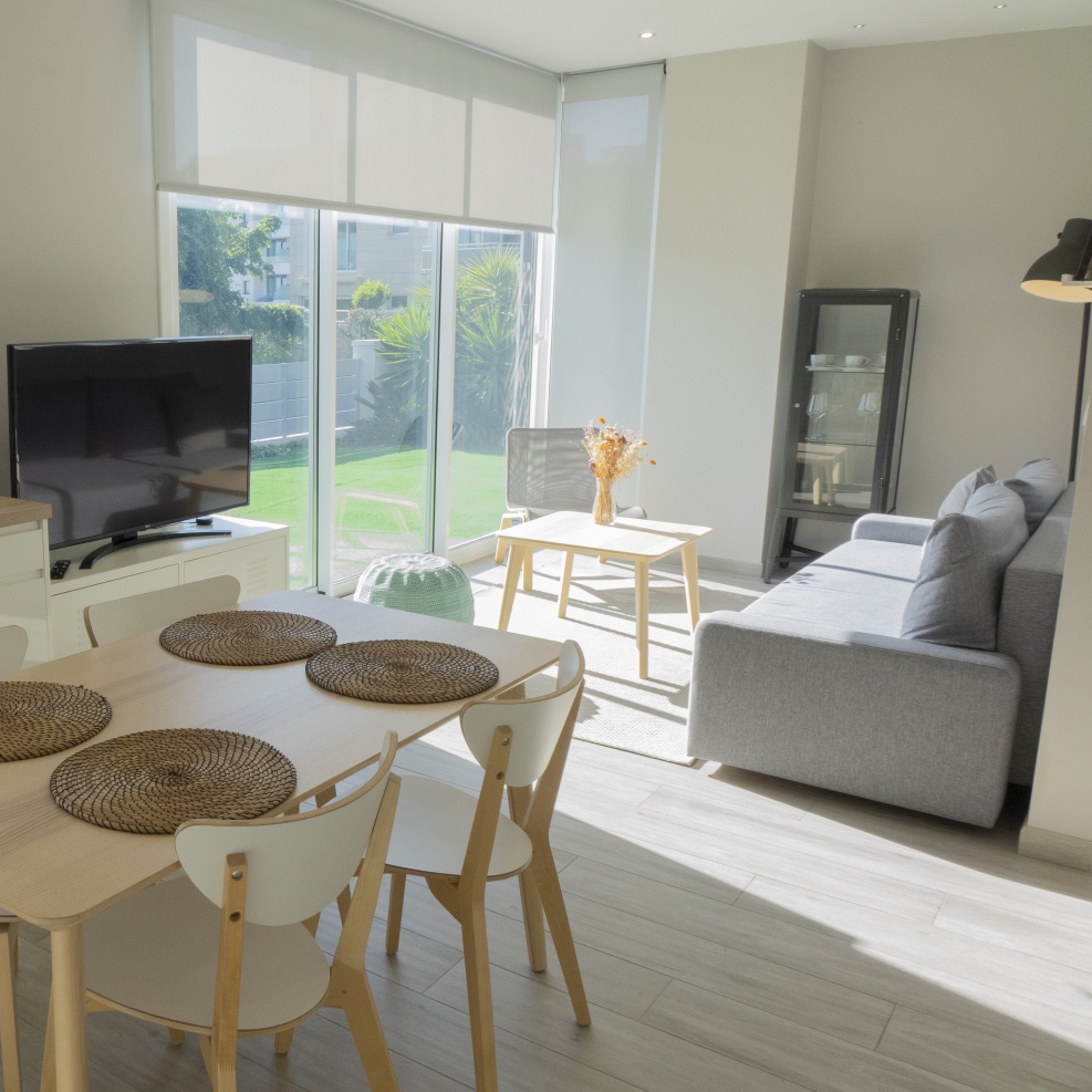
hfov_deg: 50.6
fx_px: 1106
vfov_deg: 52.5
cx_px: 289
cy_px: 550
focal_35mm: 31
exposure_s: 1/200
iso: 800
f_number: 7.1
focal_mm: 8.8
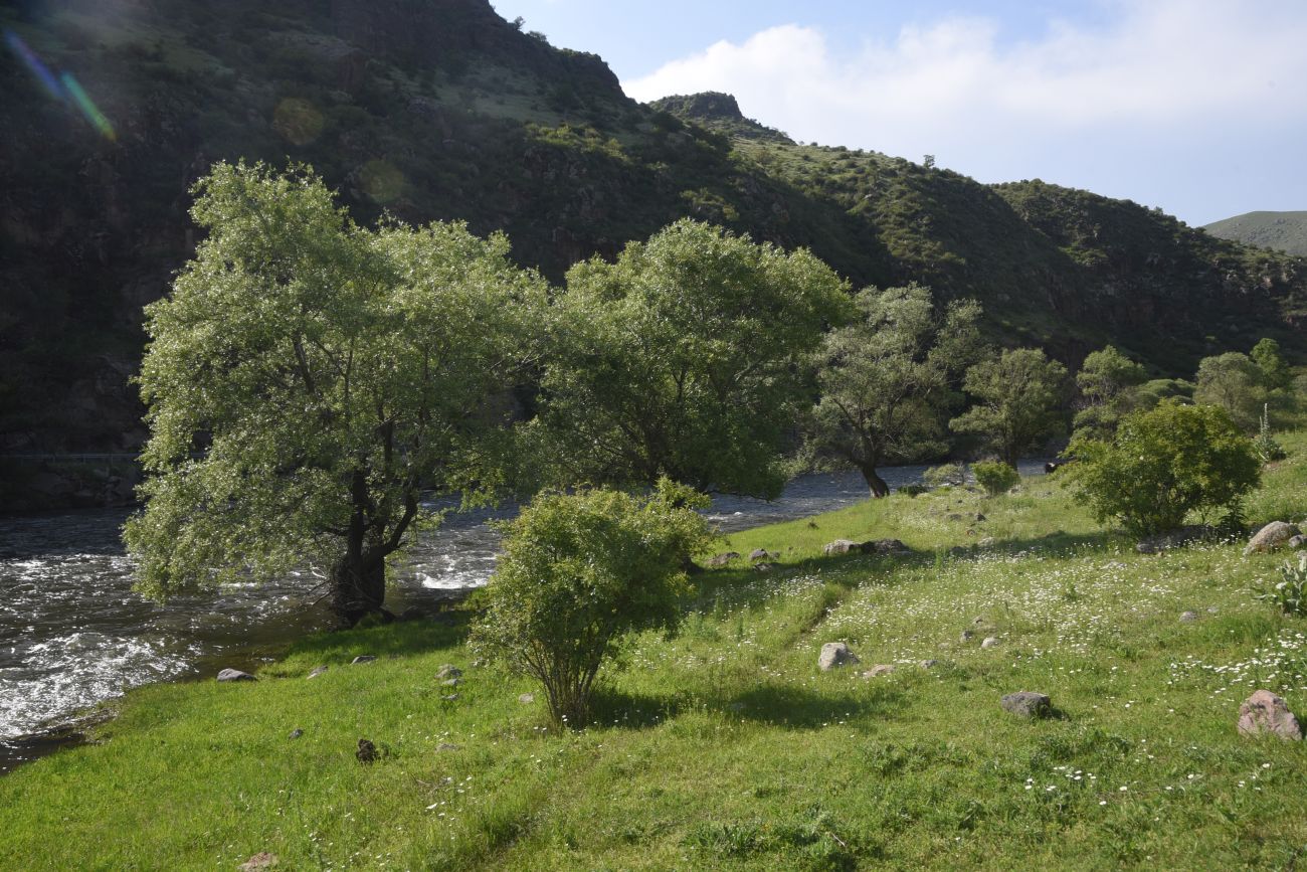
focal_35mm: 50
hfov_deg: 39.6
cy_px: 436
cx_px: 654
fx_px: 1815
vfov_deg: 27.0
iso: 125
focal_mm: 50
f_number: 11
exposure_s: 1/125
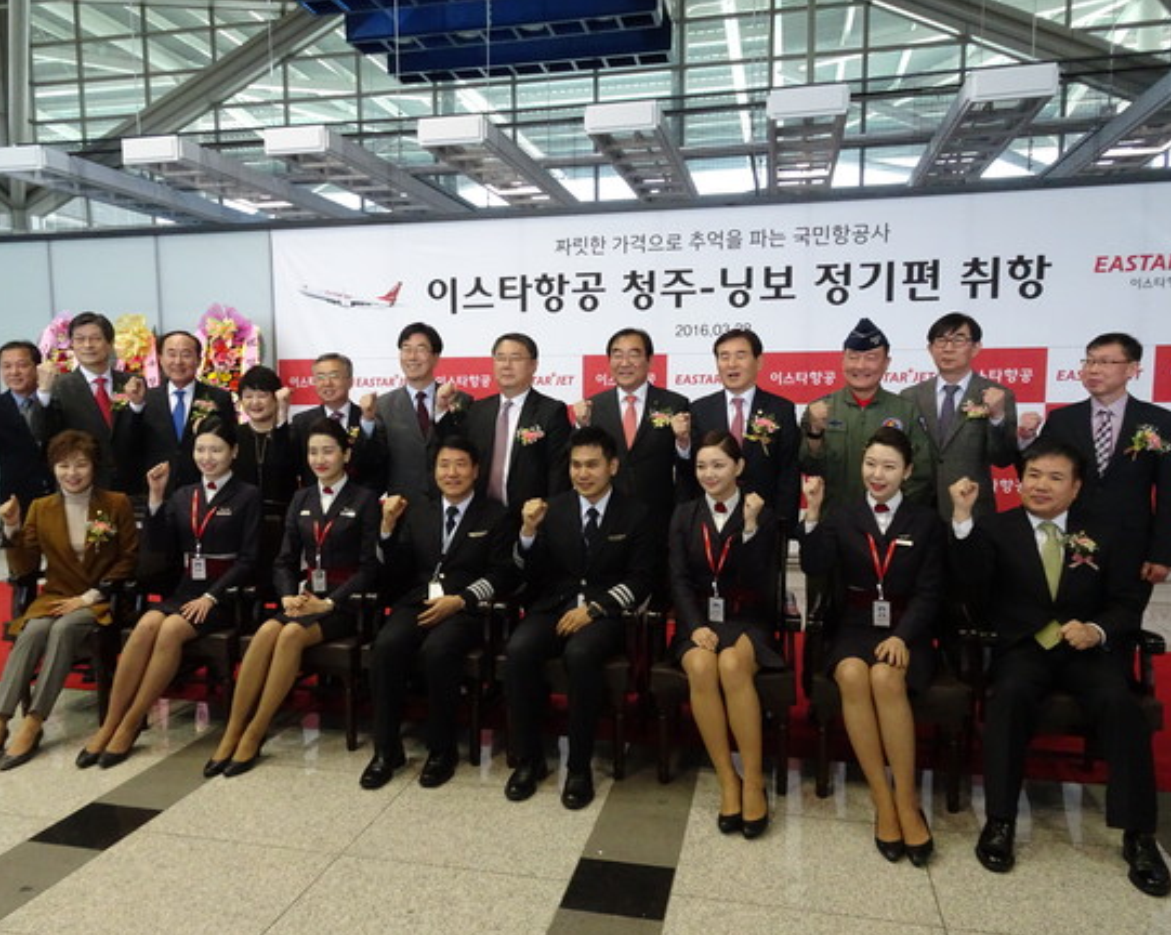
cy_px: 483
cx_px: 558
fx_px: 900
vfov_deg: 54.9
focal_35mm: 26
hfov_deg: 66.0
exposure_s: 1/160
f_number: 3.5
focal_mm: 4.1
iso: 640
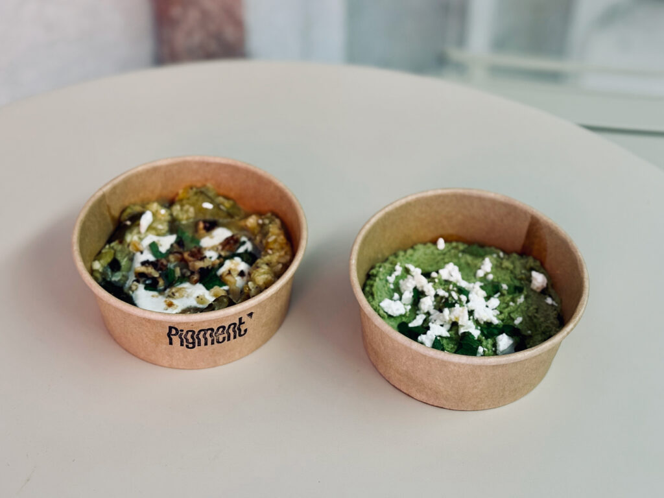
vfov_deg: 30.3
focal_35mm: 48
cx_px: 332
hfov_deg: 39.7
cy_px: 249
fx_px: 921
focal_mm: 6.76
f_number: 1.78
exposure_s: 1/100
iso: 80
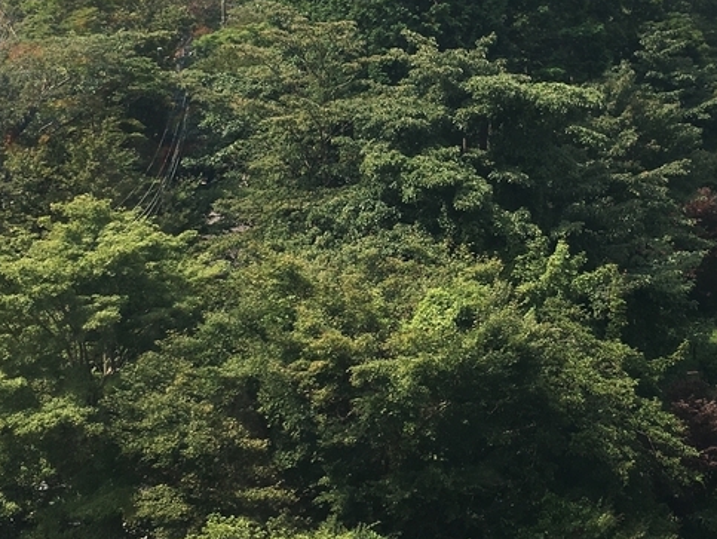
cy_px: 102
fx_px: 1492
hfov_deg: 26.8
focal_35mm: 72
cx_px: 481
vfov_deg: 20.2
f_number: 2.2
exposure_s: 1/413
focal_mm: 4.15
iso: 25
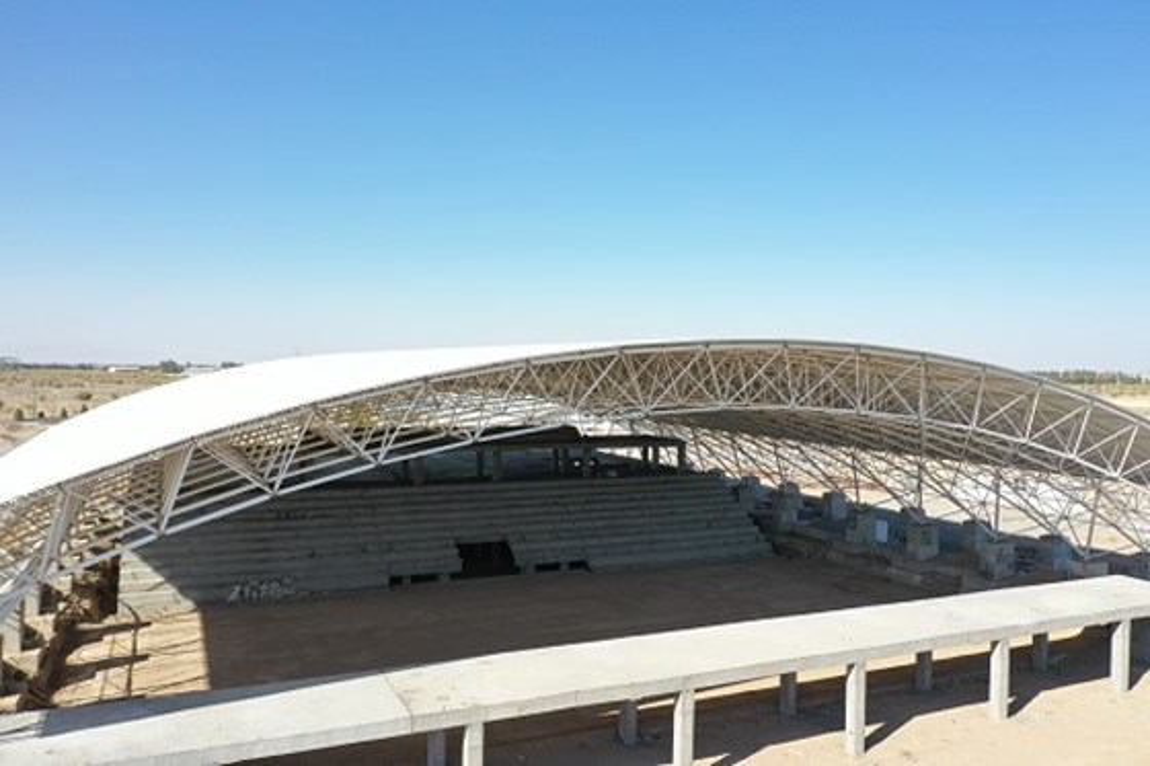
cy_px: 383
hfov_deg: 65.5
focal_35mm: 28
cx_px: 575
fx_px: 894
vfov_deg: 46.4
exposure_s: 1/320
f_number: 5.6
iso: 100
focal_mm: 10.26
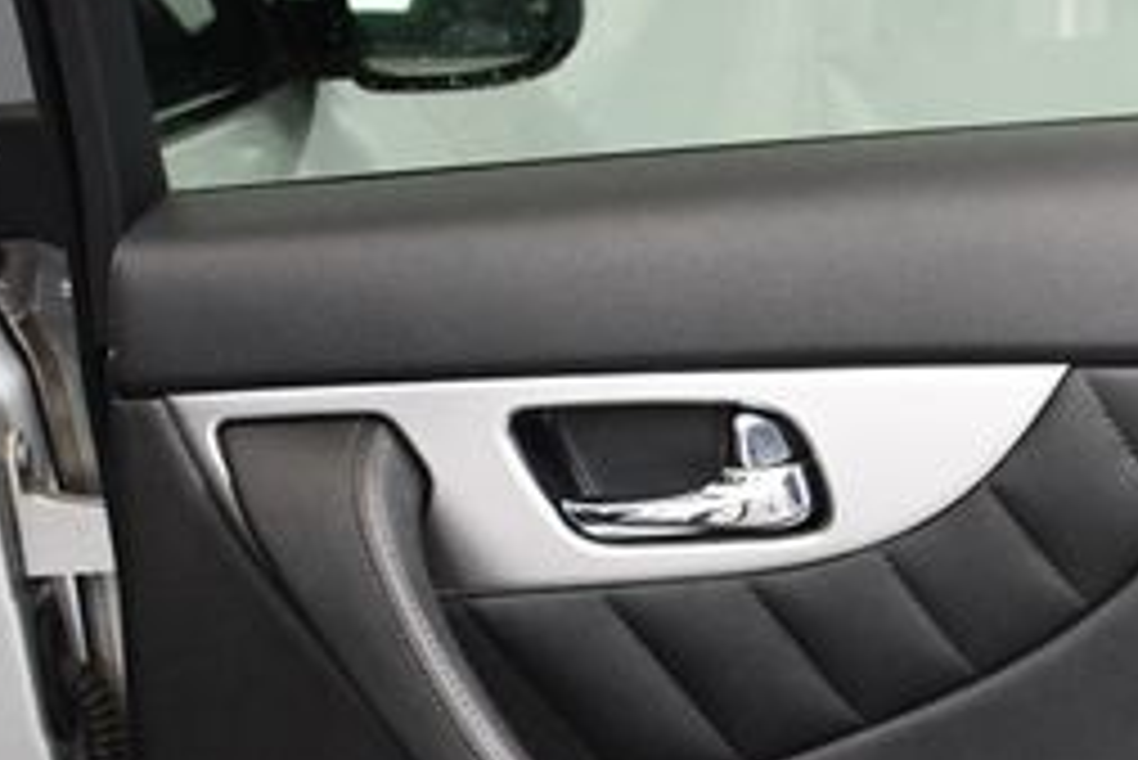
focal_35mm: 91
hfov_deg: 21.5
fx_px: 2878
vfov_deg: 14.7
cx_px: 1151
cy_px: 845
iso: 3200
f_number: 3.5
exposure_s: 1/80
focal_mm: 18
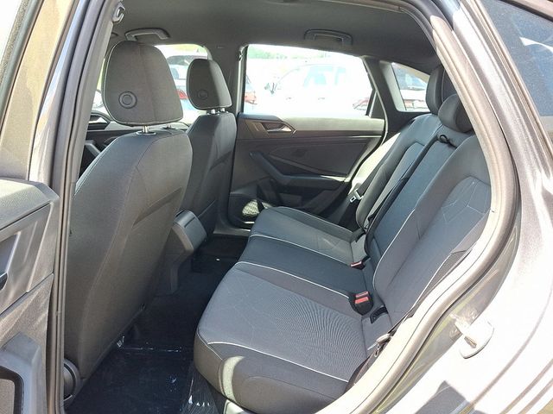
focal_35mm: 25
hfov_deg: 69.4
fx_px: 399
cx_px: 276
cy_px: 207
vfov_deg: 54.9
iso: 60
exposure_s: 1/120
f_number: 1.8
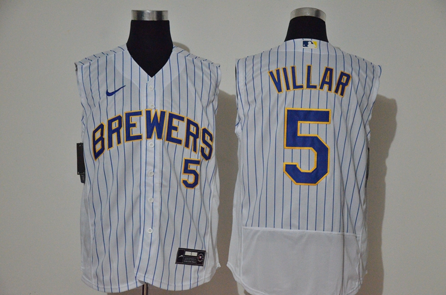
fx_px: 927
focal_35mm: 75
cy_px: 148
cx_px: 223
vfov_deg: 18.1
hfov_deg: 27.0
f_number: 4.8
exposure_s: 1/50
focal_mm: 50
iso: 4000
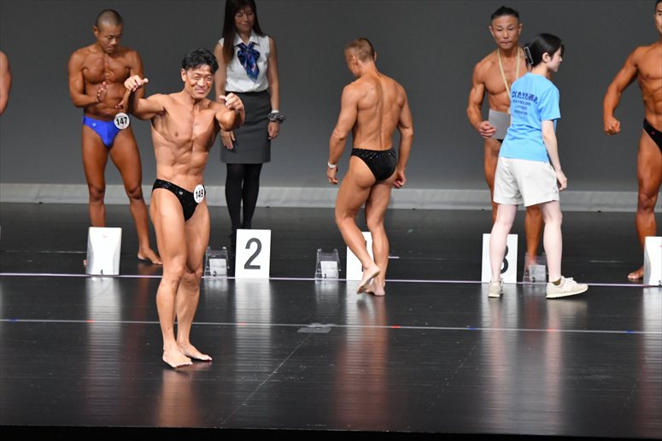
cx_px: 331
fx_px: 4963
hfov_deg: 7.6
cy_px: 220
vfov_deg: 5.1
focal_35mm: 270
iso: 5000
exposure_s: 1/400
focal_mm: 180
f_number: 5.6
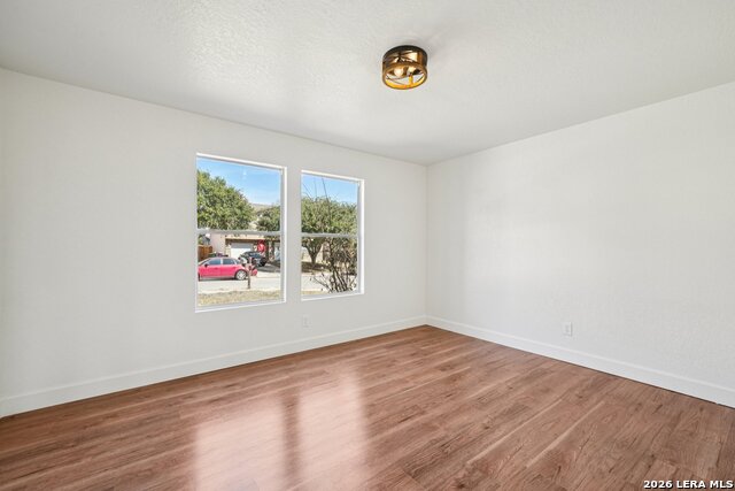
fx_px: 306
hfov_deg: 100.4
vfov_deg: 77.4
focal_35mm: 15
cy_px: 246
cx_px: 368
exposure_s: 1/100
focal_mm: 15
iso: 800
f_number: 8
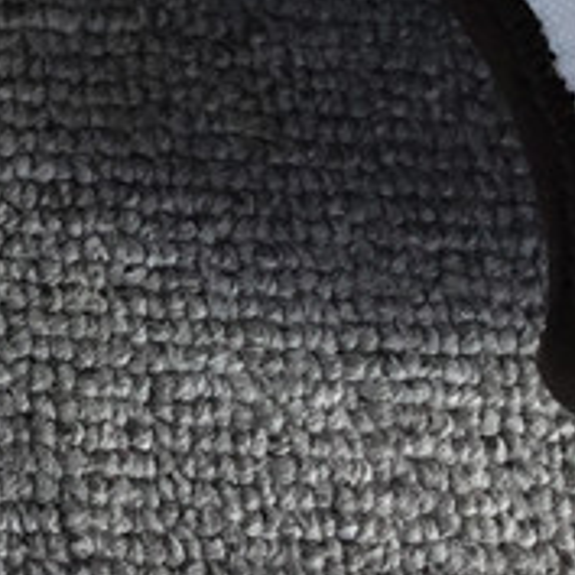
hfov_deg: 10.5
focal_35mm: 139
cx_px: -871
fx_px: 2612
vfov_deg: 11.7
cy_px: -450
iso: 25
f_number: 2.4
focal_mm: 3.3
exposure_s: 1/306
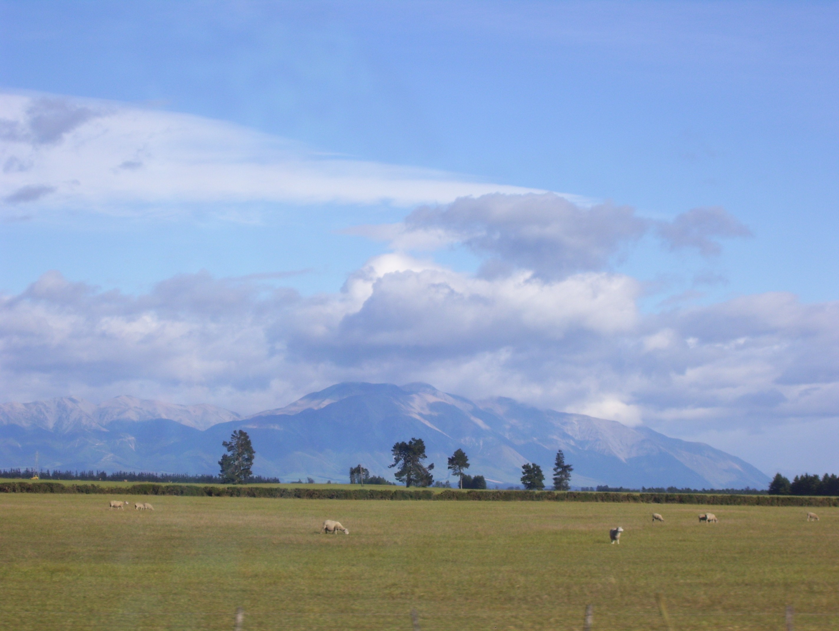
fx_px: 2621
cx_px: 420
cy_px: 316
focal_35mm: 108
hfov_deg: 18.2
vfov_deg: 13.7
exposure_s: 1/640
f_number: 4.6
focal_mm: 18
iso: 80
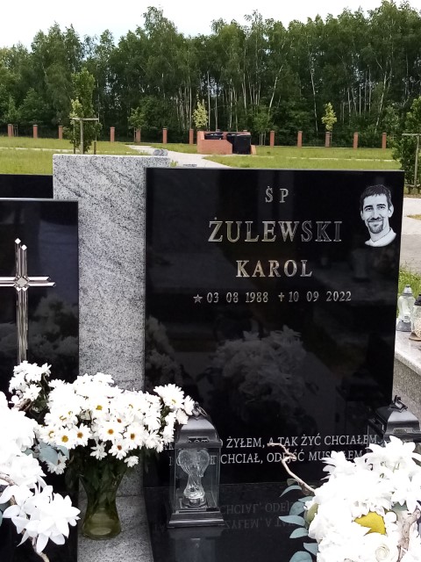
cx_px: 210
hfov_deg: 53.1
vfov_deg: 67.3
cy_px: 281
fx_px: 422
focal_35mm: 26
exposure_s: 1/551
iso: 108
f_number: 1.8
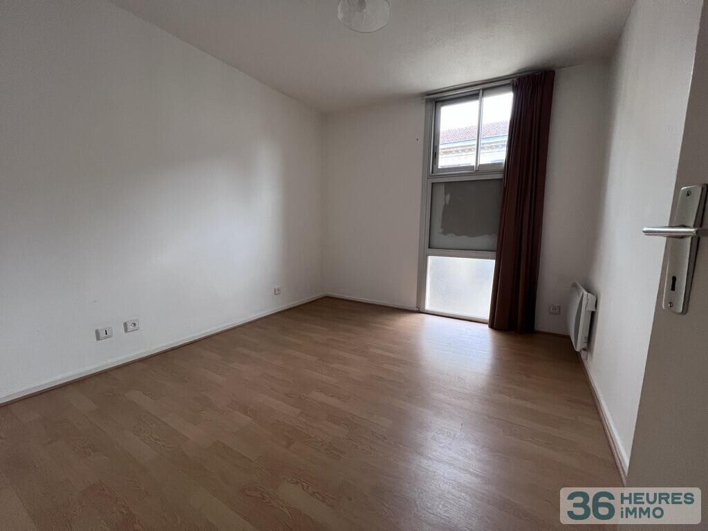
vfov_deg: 89.9
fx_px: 266
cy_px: 266
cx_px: 354
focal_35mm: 13
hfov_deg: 106.2
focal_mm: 1.57
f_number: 1.8
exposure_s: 1/60
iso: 250
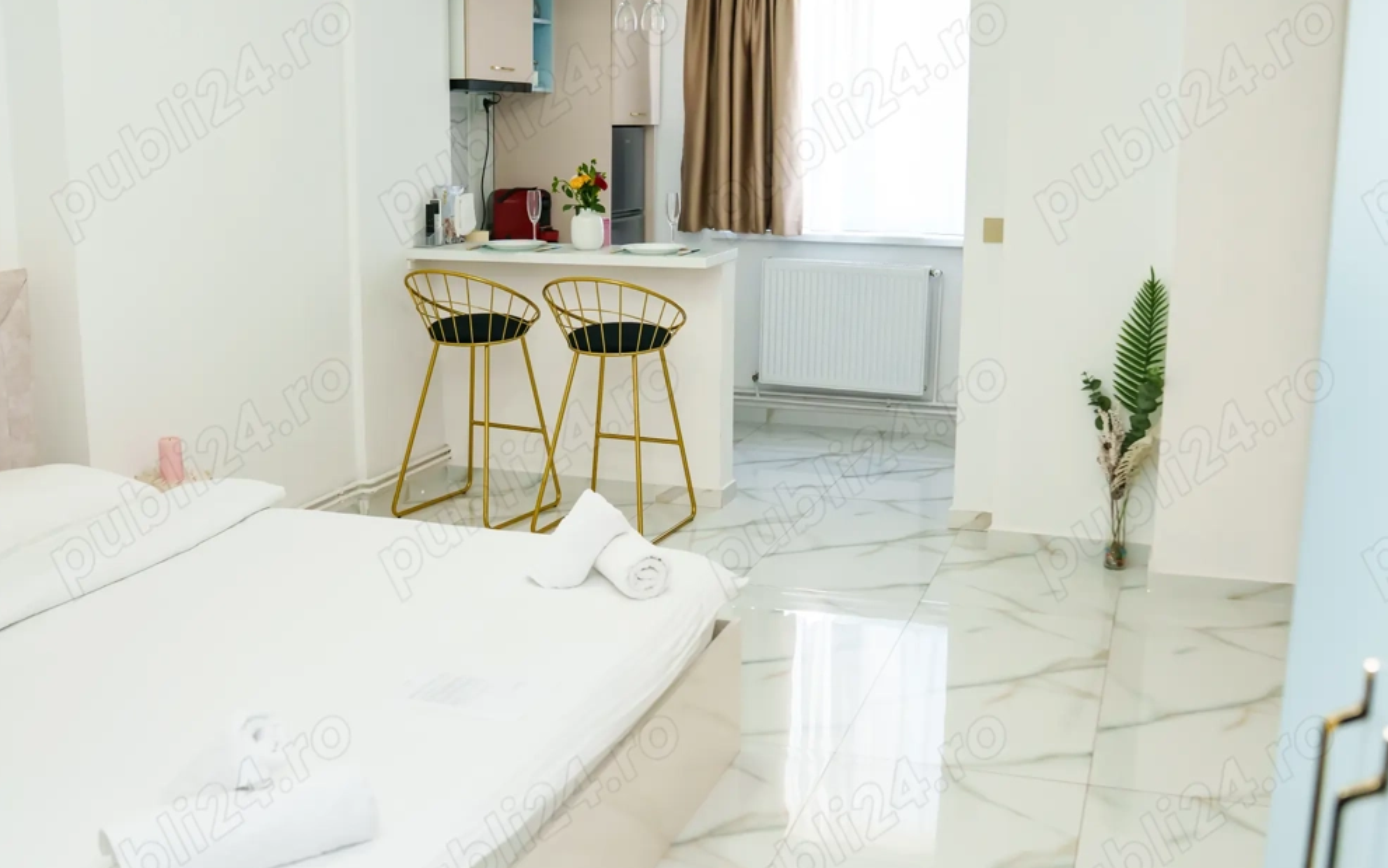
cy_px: 437
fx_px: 1400
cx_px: 690
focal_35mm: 37
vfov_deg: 34.5
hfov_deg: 52.7
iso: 2000
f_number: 3.5
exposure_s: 1/200
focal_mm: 24
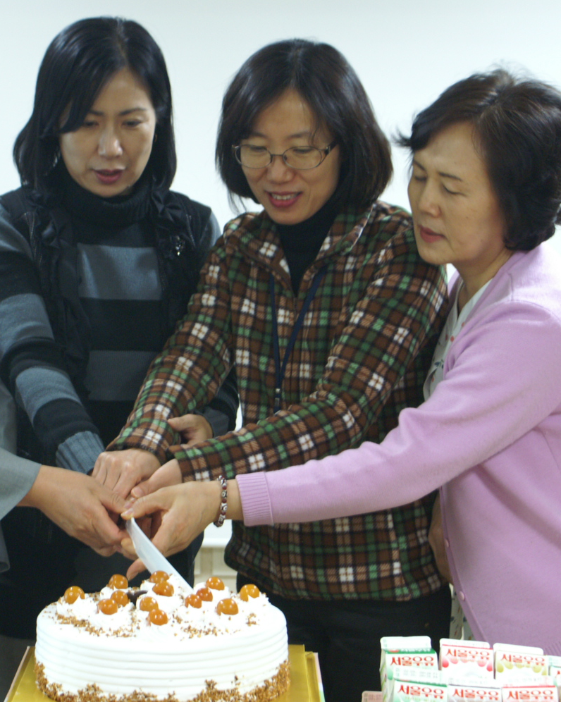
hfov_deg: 18.0
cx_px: 156
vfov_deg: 22.5
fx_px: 1765
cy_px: 352
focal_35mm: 85
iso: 800
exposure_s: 1/13
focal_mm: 40
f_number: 5.6
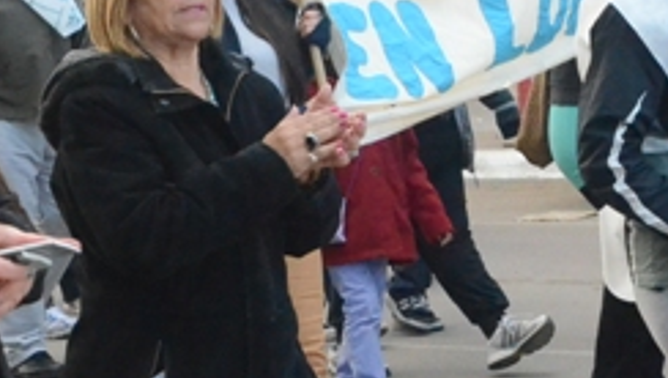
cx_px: -8
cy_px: 148
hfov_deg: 10.9
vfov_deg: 6.3
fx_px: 3459
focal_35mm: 195
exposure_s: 1/1250
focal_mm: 38
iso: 6400
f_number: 7.1
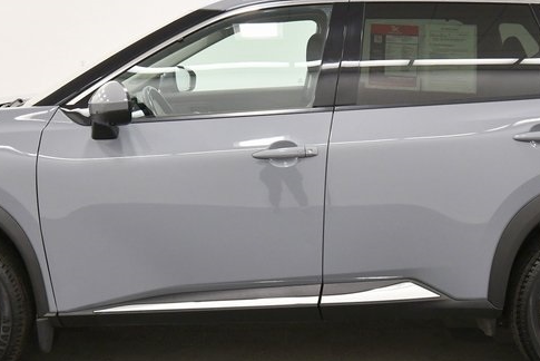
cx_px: 288
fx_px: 855
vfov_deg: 23.8
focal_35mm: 57
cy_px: 200
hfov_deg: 35.0
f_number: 5.3
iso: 1100
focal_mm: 18
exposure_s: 1/125
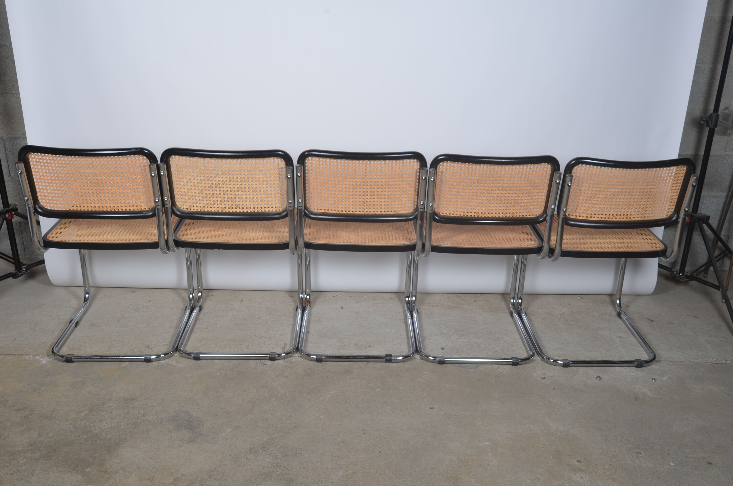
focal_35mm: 36
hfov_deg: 53.2
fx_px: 731
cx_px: 366
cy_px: 243
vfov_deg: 36.7
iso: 100
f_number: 11
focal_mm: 24
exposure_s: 1/125
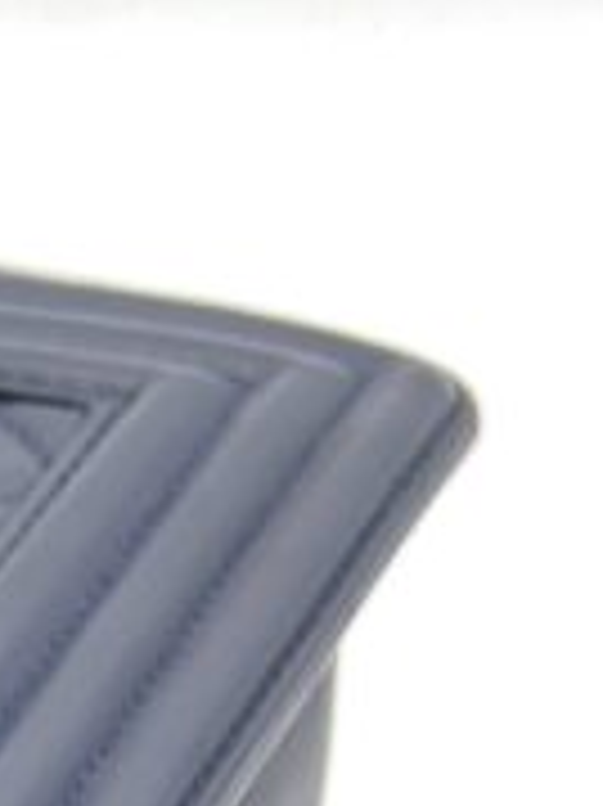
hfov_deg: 9.0
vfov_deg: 11.9
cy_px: 1607
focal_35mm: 149
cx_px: -814
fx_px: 3465
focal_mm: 5.7
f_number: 1.5
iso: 32
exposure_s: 1/100
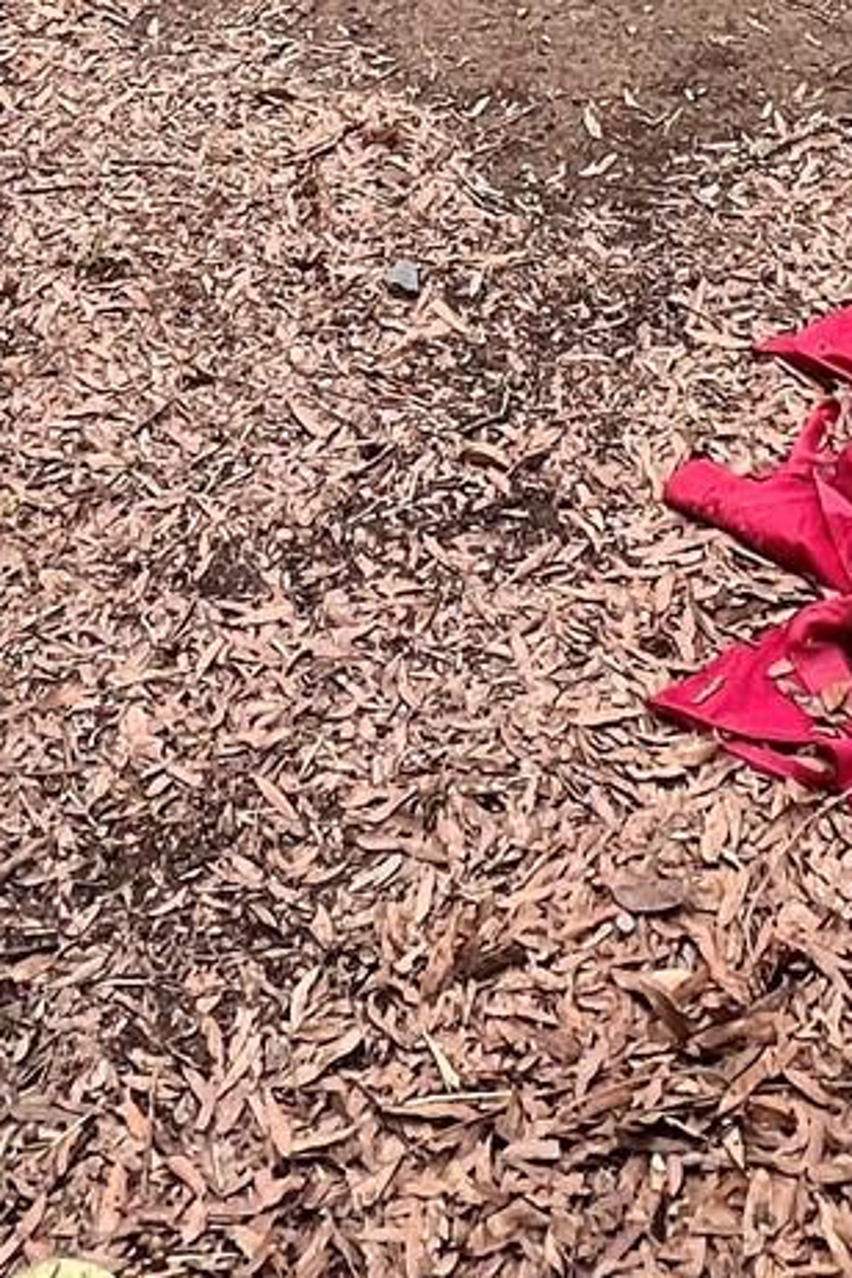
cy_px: -799
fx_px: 2130
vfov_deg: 23.7
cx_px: 595
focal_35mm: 60
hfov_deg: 22.5
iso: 50
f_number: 1.8
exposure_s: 1/99
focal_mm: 1.57
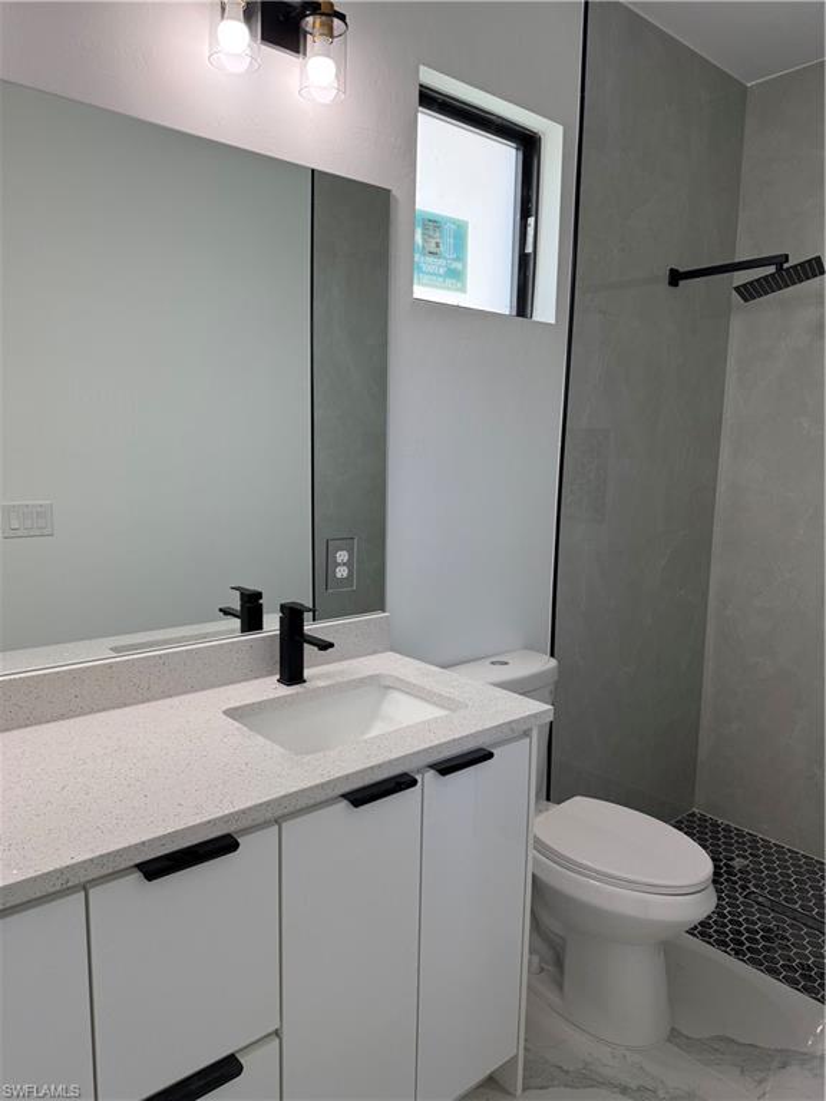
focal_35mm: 24
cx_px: 413
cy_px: 550
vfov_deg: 71.6
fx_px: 764
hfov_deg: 56.8
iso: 125
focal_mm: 6.76
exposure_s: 1/228
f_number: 1.78
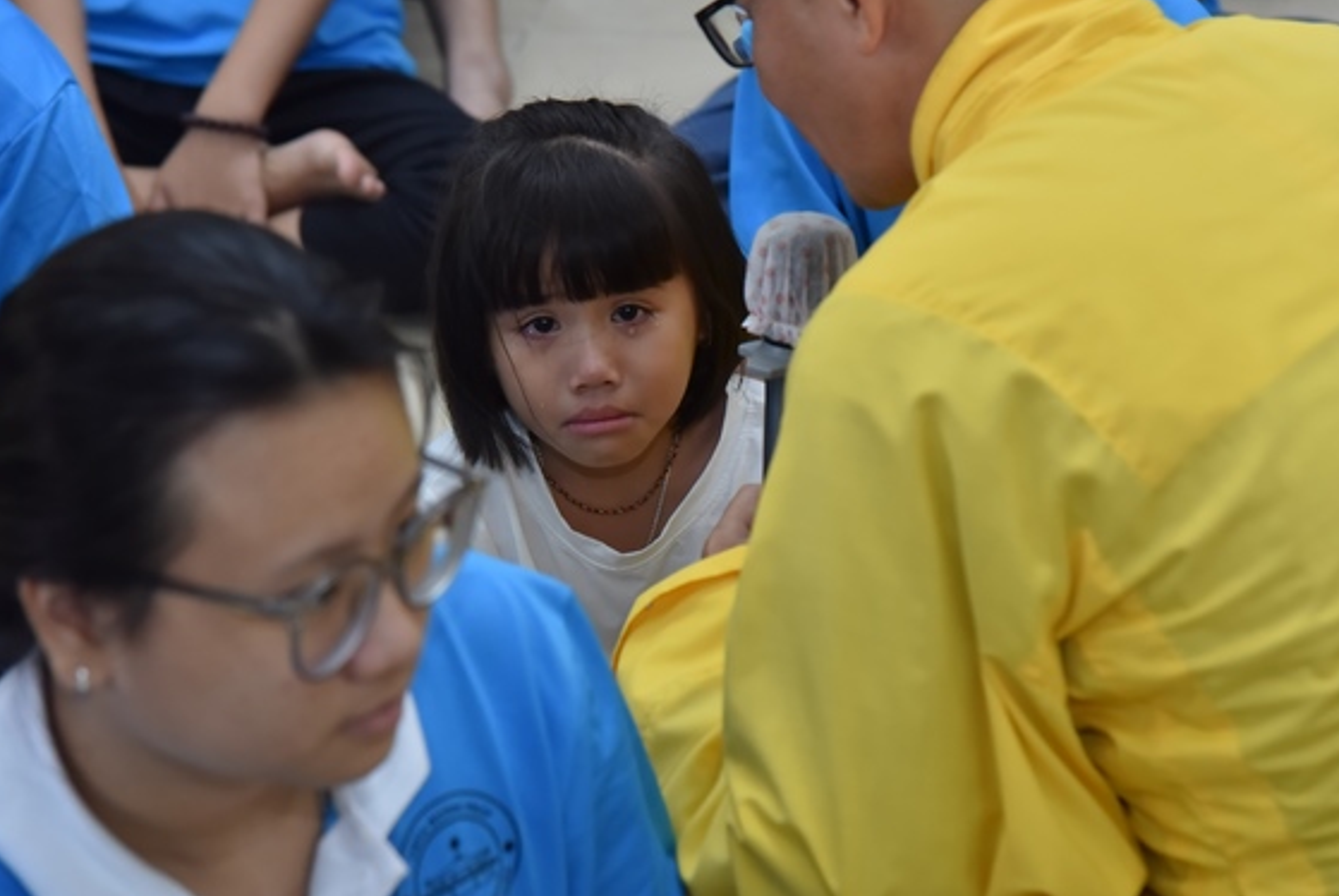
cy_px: 386
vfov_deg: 11.3
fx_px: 4542
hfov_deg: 16.8
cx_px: 678
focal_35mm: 122
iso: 1600
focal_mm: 105
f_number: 5
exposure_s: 1/125
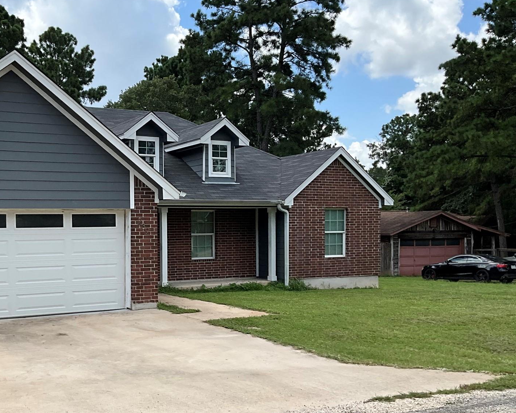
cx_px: 143
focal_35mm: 41
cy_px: 246
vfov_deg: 36.4
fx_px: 626
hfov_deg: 43.6
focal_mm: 3
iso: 25
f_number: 1.8
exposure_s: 1/1055
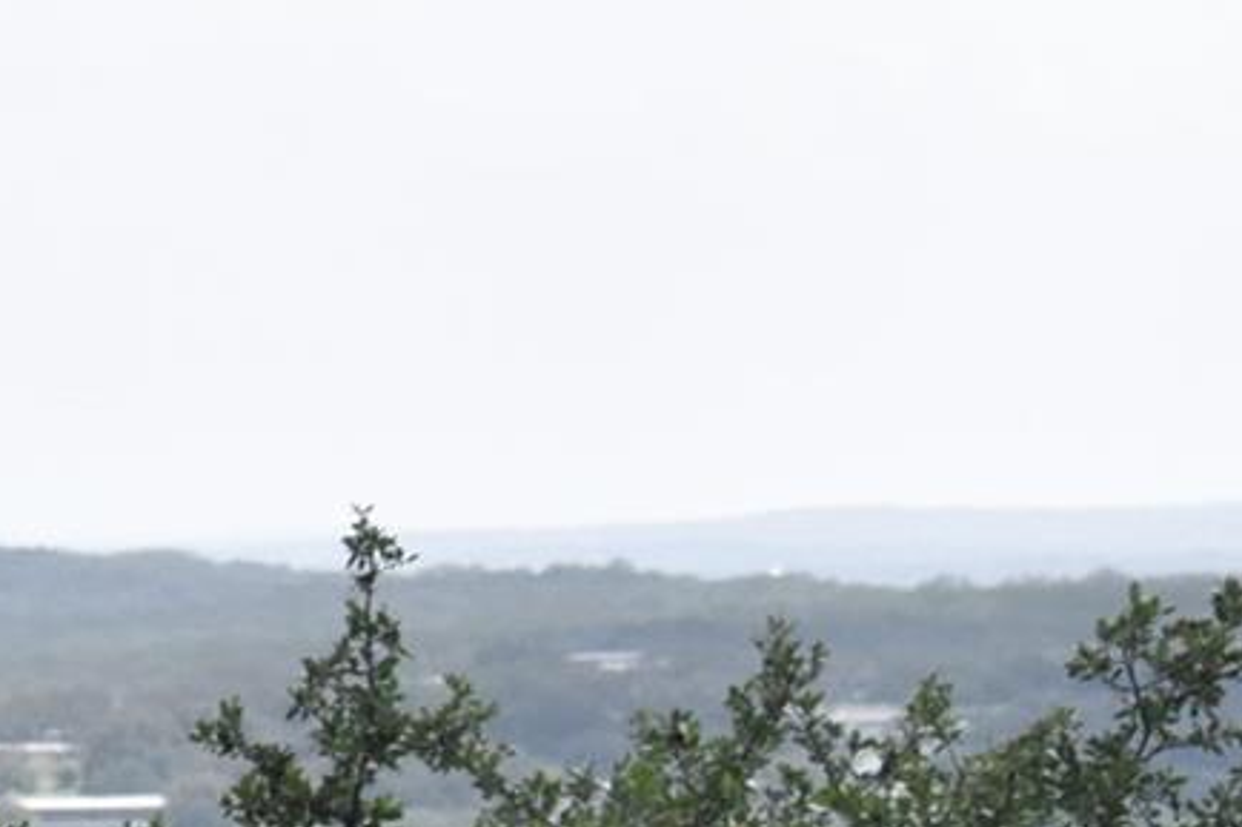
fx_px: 13427
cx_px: -1545
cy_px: 1012
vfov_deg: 3.5
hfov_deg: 5.2
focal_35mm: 389
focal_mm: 55
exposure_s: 1/4000
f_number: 7.1
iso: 2000
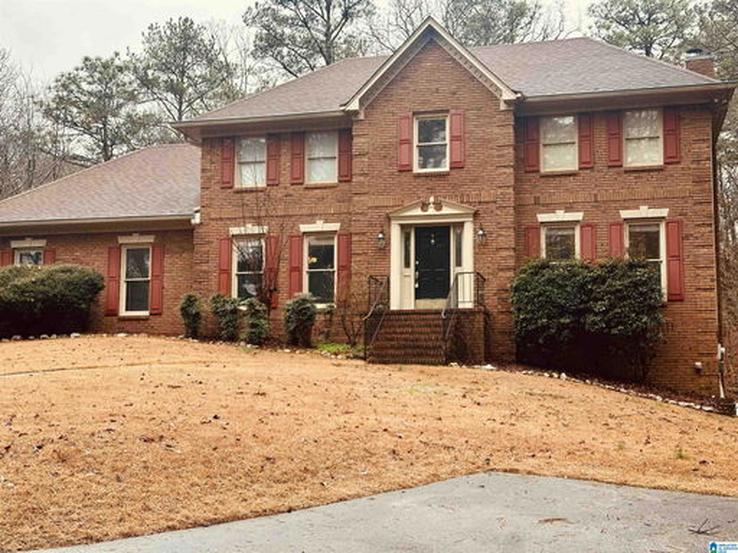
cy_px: 276
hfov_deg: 39.7
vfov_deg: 30.3
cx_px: 369
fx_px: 1023
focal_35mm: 48
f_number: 1.78
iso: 64
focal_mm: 6.86
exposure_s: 1/121
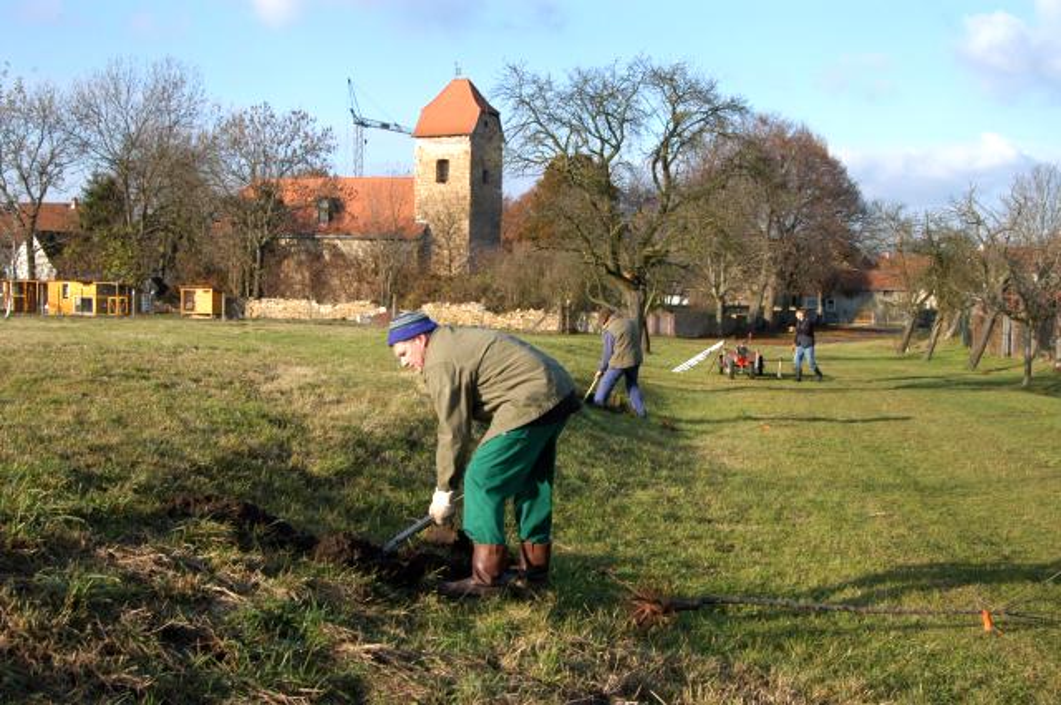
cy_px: 352
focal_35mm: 42
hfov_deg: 46.5
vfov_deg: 31.8
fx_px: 1236
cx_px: 530
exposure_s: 1/350
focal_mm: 28
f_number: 10
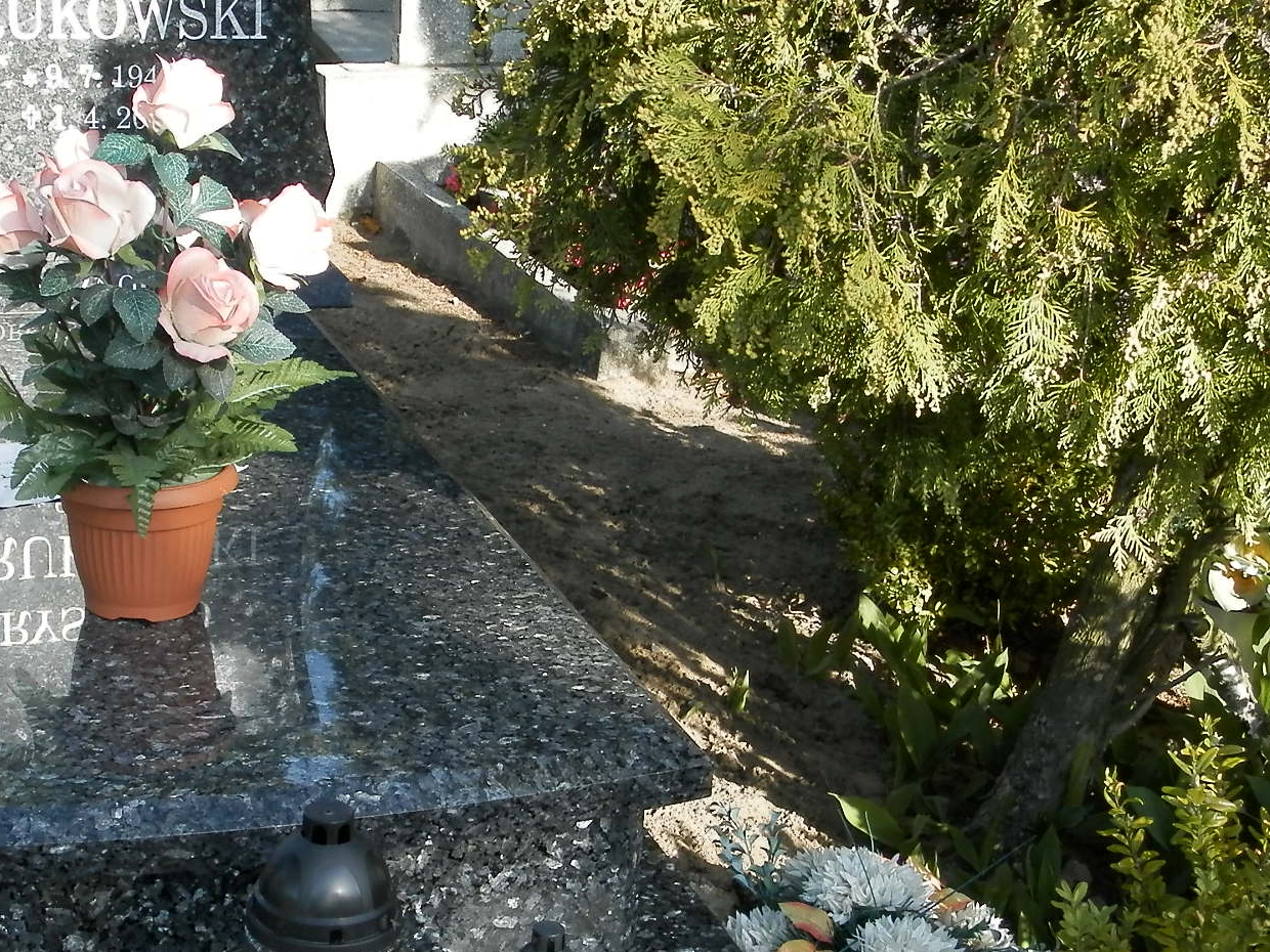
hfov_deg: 30.2
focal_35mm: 64
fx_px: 2348
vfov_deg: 22.9
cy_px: 598
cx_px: 498
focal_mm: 5.5
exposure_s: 1/250
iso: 100
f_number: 3.2
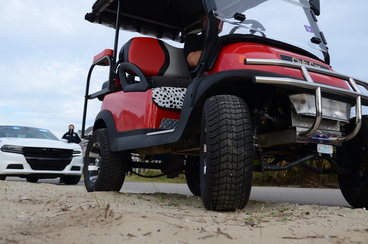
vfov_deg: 33.5
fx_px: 404
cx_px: 192
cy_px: 100
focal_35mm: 40
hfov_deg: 48.9
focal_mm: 21
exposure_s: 1/160
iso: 100
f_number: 5.6
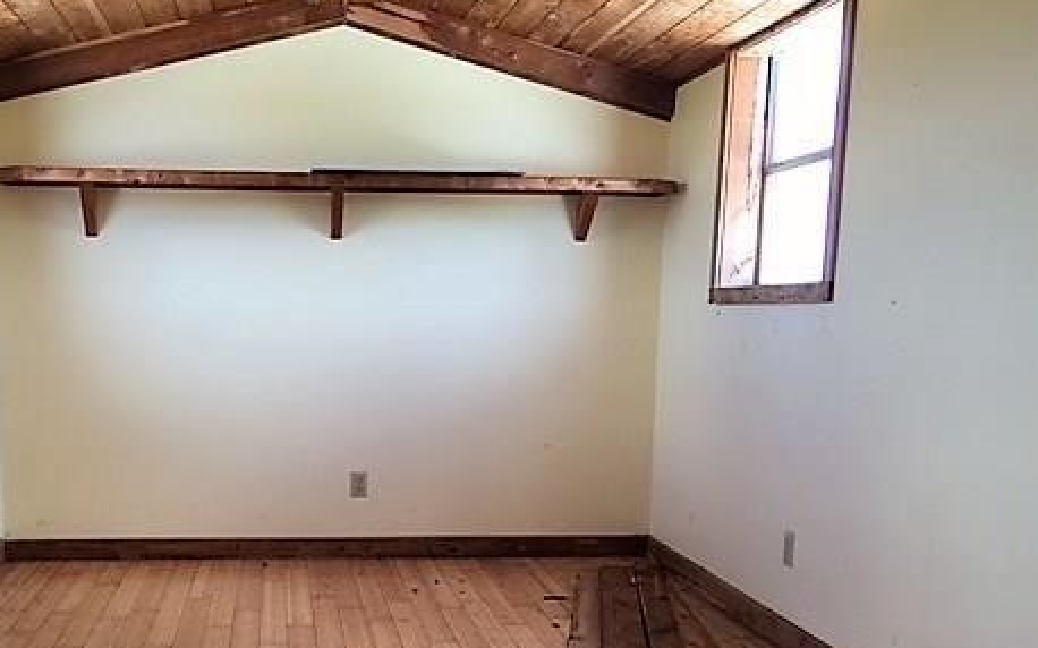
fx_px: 1216
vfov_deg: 29.4
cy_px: 483
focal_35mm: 43
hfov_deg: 45.8
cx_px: 381
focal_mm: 4.15
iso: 25
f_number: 2.2
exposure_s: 1/60
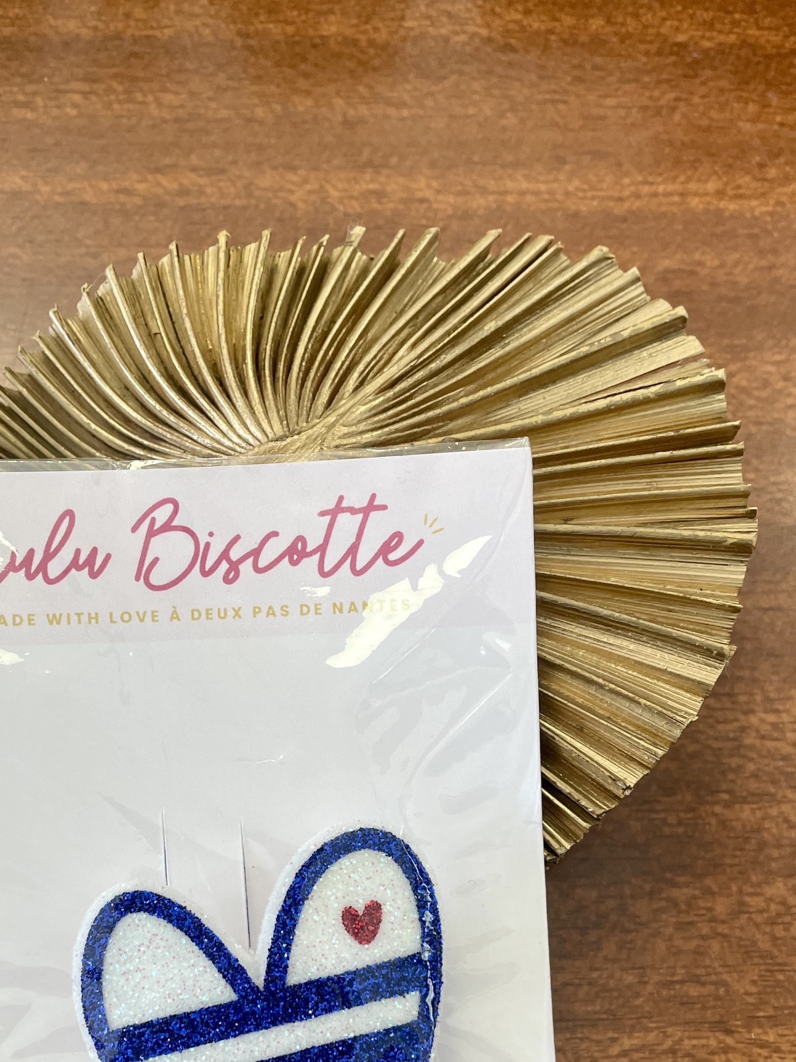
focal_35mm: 42
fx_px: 1288
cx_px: 312
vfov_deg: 43.2
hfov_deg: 34.2
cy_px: 816
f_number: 1.6
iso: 50
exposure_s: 1/100
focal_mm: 4.2
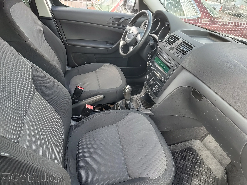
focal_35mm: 23
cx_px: 124
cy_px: 92
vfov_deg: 58.9
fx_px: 164
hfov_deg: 73.9
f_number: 1.8
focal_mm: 5.56
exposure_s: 1/107
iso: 100
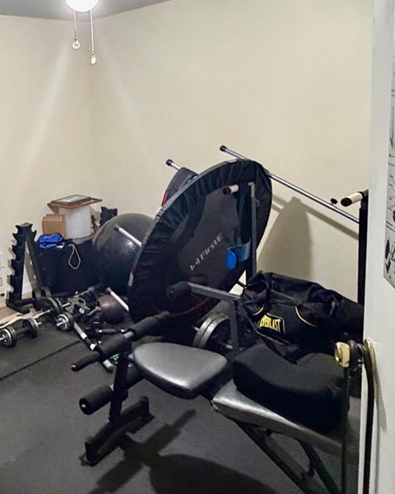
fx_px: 511
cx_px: 69
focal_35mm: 35
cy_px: 192
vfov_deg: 51.1
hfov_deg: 40.2
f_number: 2.2
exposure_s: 1/60
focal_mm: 2.22
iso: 800
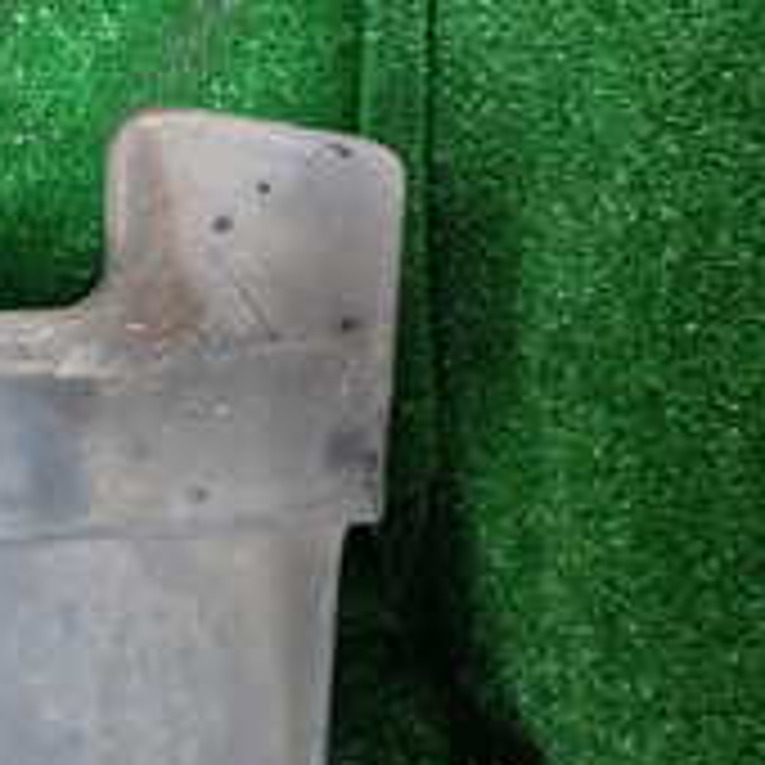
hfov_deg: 20.4
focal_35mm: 78
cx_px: -216
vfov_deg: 22.1
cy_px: 220
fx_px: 1950
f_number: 2
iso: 200
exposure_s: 1/60
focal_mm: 4.5
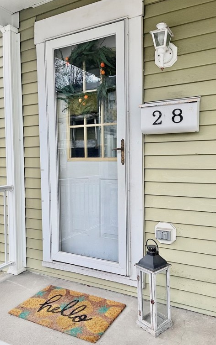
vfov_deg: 66.5
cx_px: 124
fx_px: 264
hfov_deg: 44.4
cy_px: 173
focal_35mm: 28
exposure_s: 1/89
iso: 125
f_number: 1.6
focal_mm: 5.1
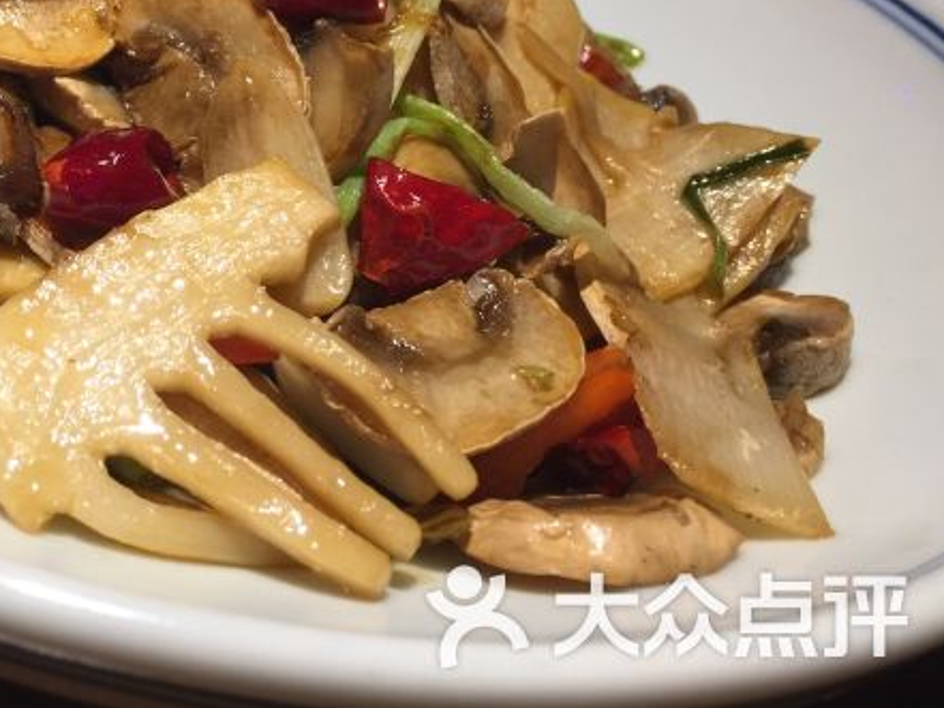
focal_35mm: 46
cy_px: 166
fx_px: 1255
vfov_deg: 30.9
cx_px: 214
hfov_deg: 39.9
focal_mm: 4.15
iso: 32
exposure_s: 1/33
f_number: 2.2
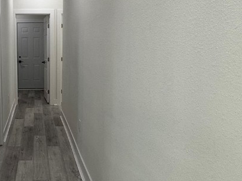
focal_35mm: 35
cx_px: 35
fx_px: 245
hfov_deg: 48.4
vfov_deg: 40.5
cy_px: 74
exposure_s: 1/120
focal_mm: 2.22
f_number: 2.2
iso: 125
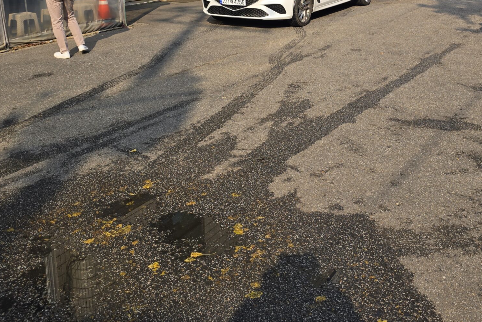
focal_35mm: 41
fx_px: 549
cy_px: 34
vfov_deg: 31.2
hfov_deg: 47.3
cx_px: 276
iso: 12
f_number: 1.7
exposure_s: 1/662
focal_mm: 6.3
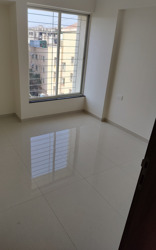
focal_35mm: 25
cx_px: 62
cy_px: 122
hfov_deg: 49.0
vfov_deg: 72.5
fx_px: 170
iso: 50
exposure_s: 1/1160
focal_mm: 6.06
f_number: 1.8
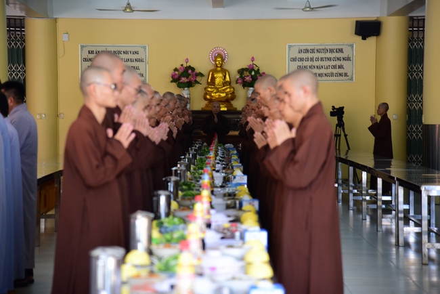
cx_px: 220
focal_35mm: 120
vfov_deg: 11.4
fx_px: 1467
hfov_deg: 17.1
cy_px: 147
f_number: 4
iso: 640
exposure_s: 1/50
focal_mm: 120
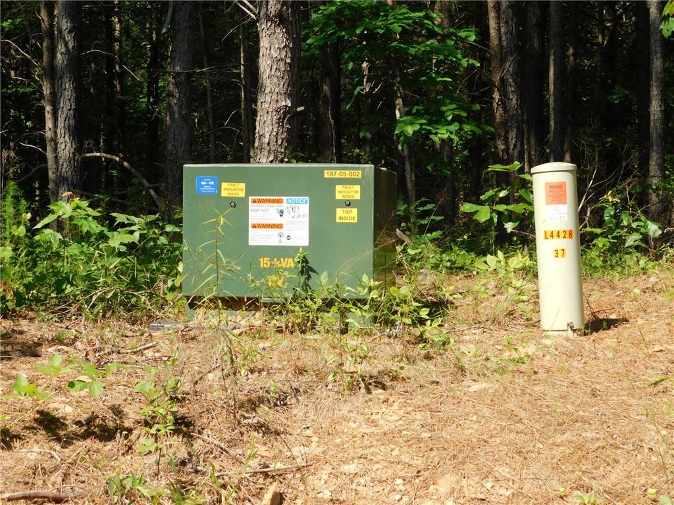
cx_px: 337
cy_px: 252
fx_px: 1149
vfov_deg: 24.8
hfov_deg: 32.7
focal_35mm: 59
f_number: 4
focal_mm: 10.4
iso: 125
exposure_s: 1/400
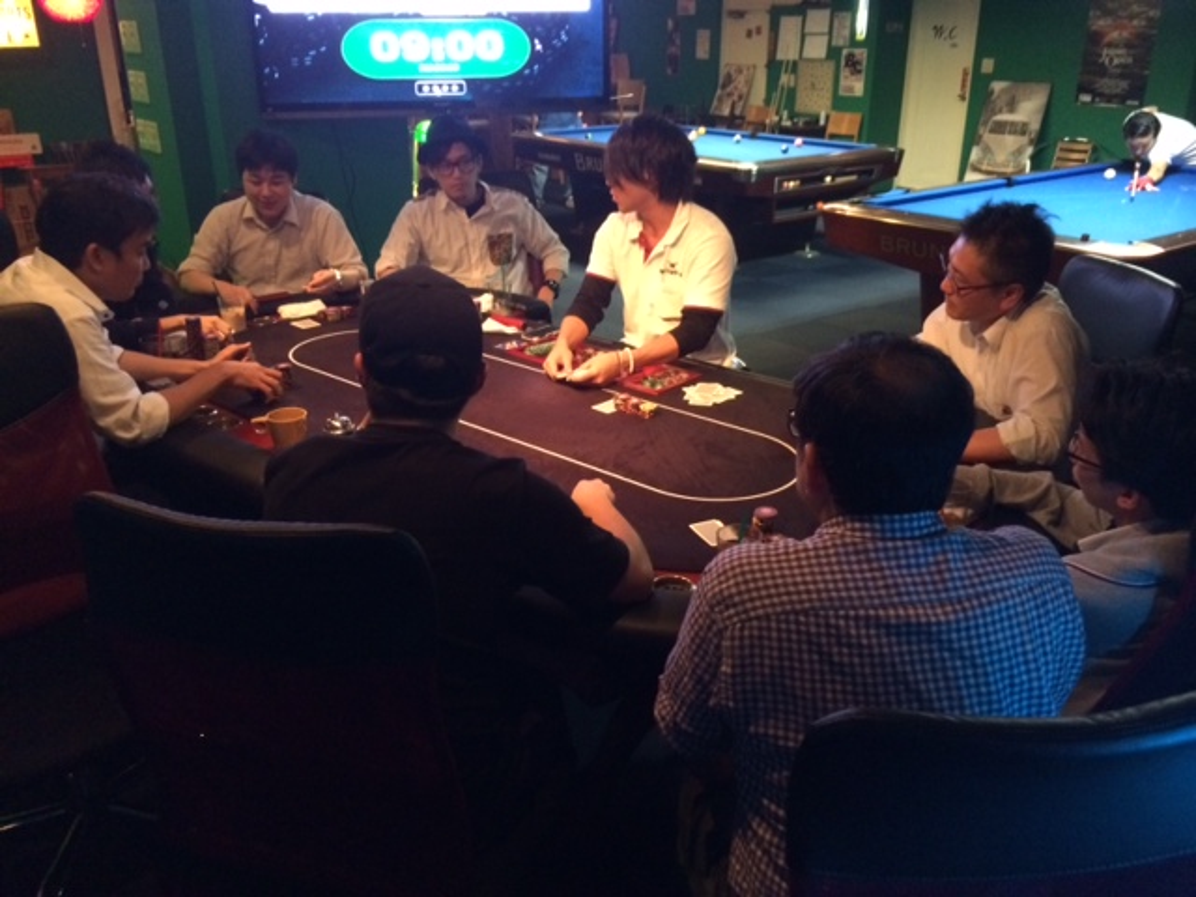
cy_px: 448
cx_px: 598
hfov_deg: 60.0
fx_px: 1037
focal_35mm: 30
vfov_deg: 46.8
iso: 400
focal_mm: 4.12
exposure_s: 1/15
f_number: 2.2
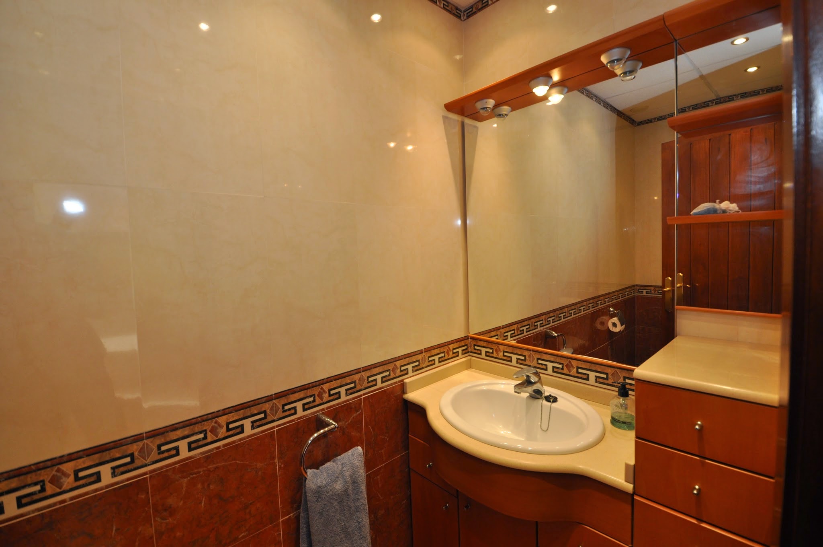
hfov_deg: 100.5
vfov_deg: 77.2
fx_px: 342
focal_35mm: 15
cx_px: 412
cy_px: 274
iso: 400
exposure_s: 1/100
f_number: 5
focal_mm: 10
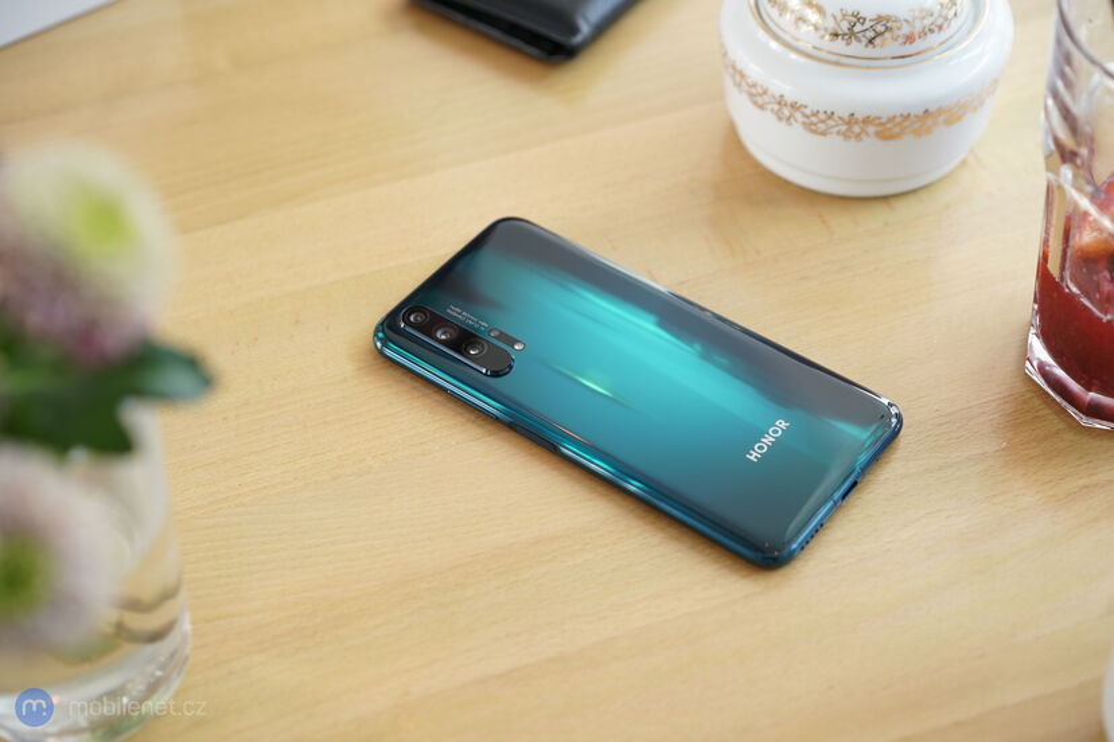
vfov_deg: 24.6
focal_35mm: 55
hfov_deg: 36.2
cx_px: 557
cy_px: 371
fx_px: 1702
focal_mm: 55
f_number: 4
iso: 400
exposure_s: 1/100
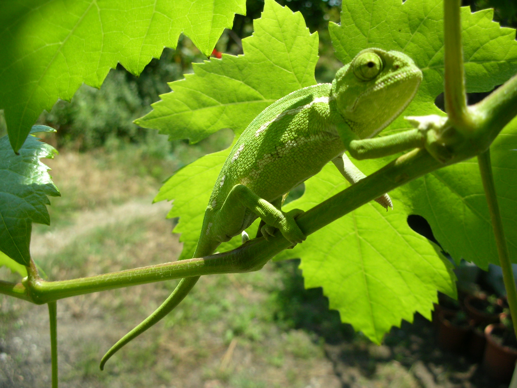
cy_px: 194
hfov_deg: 52.6
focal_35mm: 35
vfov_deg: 40.7
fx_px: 523
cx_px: 258
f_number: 8.5
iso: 50
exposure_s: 1/62.2
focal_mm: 5.8
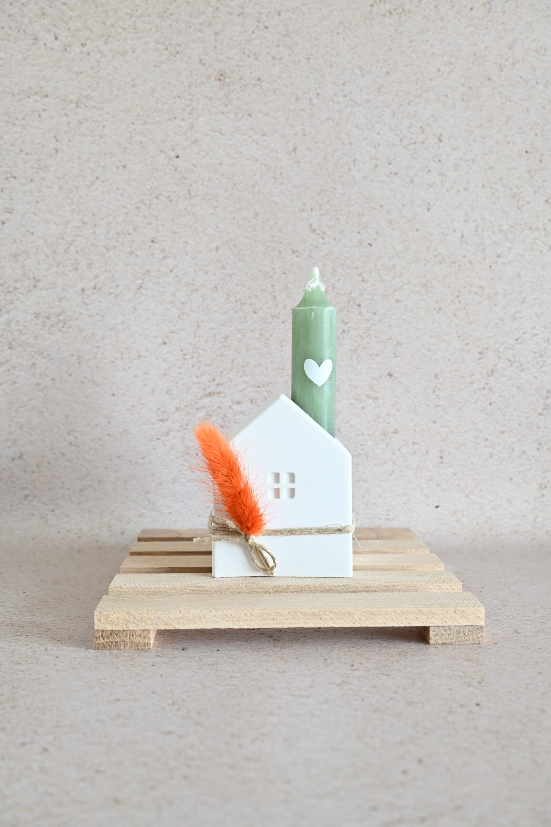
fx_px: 792
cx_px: 276
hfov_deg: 38.4
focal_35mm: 34
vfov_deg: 55.1
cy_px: 414
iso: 1250
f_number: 5
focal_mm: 23
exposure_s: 1/60
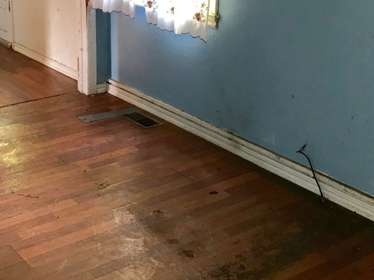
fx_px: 670
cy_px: 72
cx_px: 131
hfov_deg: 31.0
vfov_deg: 23.4
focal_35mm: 62
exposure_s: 1/15
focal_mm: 3.99
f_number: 1.8
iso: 50
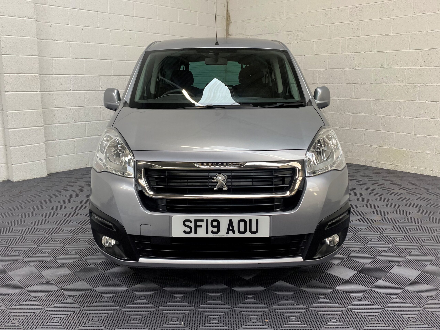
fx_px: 330
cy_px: 165
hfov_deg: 67.3
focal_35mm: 26
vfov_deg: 53.1
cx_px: 220
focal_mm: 4.25
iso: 125
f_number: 1.8
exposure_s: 1/100
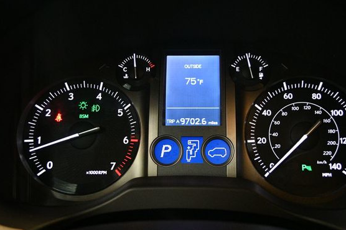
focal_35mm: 38
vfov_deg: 35.0
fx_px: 365
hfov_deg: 50.6
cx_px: 193
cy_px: 121
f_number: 4
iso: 3200
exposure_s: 1/60
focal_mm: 22
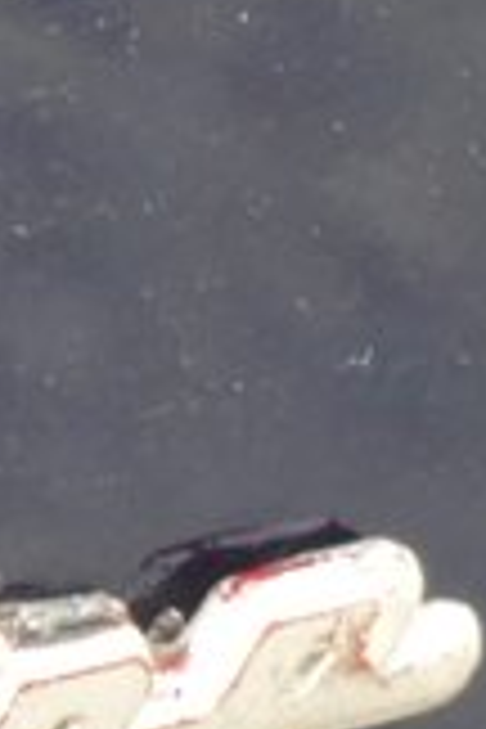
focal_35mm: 1315
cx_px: -868
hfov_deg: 1.0
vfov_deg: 1.6
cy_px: 436
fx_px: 26627
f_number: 5.5
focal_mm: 35.8
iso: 160
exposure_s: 1/80
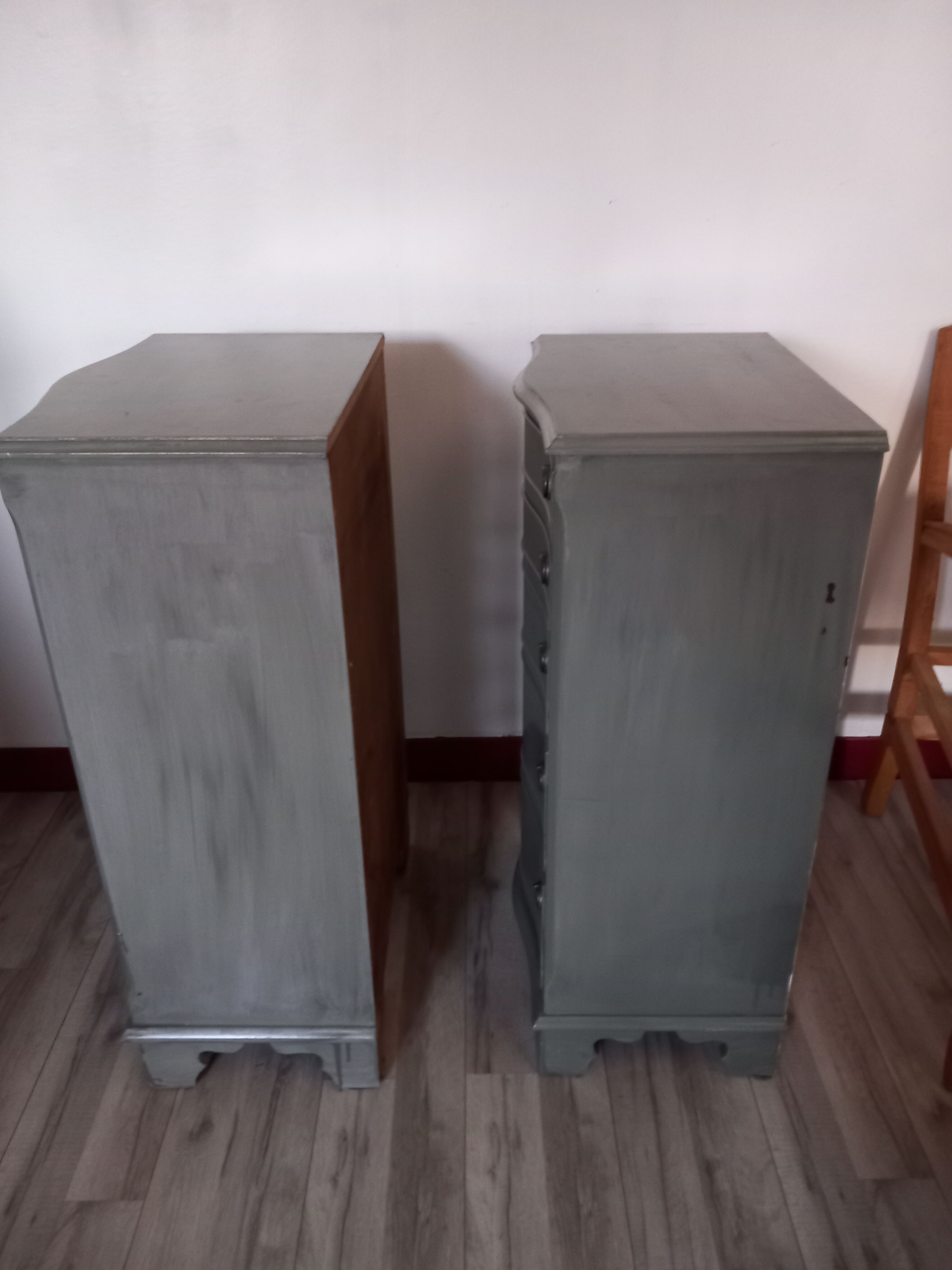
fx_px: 990
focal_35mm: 27
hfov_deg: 51.4
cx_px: 476
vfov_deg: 65.3
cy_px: 635
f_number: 1.8
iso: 500
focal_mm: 4
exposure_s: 1/25
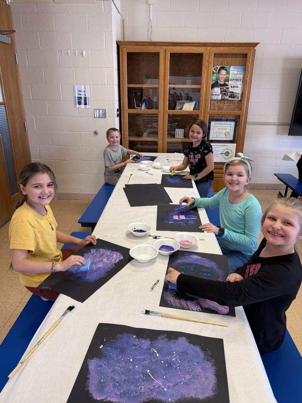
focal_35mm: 24
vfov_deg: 71.6
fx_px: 279
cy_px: 202
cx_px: 151
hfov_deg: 56.8
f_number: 1.78
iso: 200
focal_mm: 6.76
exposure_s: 1/120
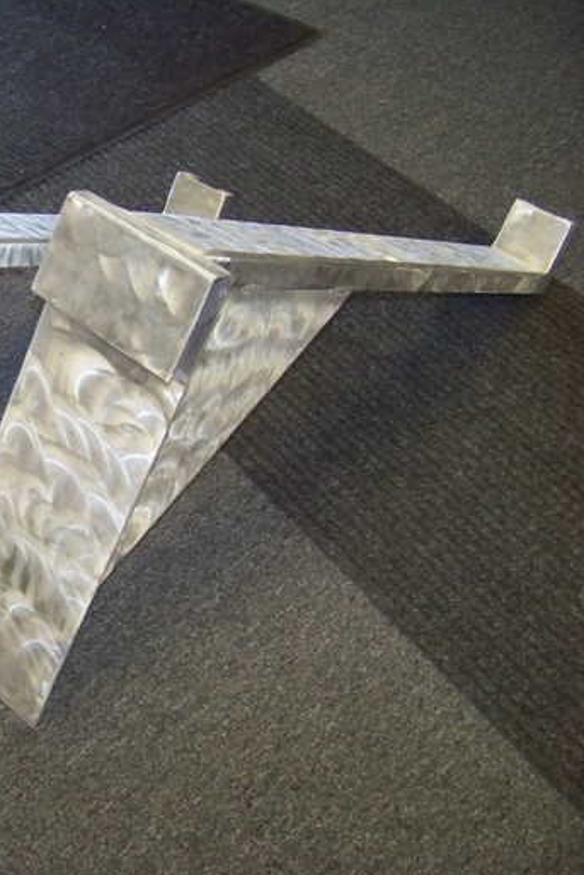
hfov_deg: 25.3
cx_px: 9
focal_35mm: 51
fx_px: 1240
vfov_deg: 38.9
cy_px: 445
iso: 200
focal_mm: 5.85
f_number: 2.8
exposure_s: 1/30
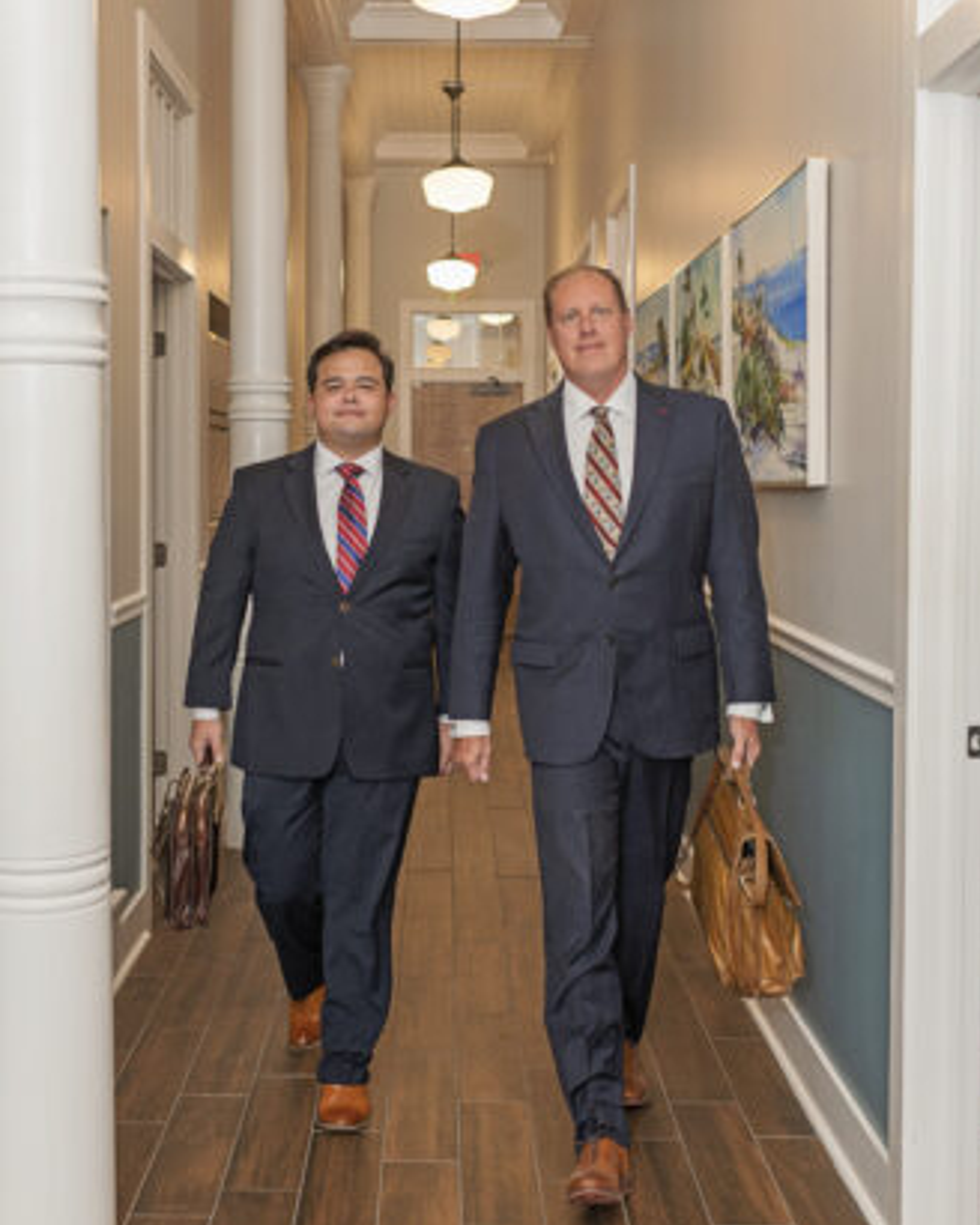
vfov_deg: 45.8
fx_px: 1450
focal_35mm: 40
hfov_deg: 37.3
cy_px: 624
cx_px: 494
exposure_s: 1/125
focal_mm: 35
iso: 400
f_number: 2.8
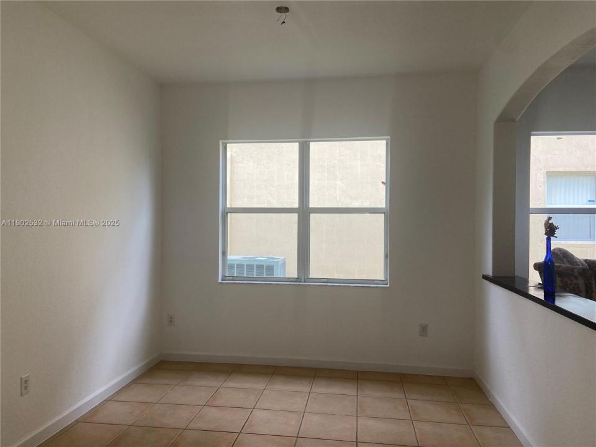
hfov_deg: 67.3
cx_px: 298
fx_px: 448
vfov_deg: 53.1
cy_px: 224
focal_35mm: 26
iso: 32
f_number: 1.8
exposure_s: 1/368
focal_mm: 4.25
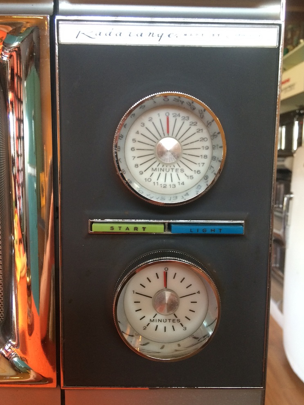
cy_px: 200
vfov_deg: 60.0
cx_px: 150
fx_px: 351
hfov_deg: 46.8
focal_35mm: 30
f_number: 2.2
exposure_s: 1/30
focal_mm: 4.15
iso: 200
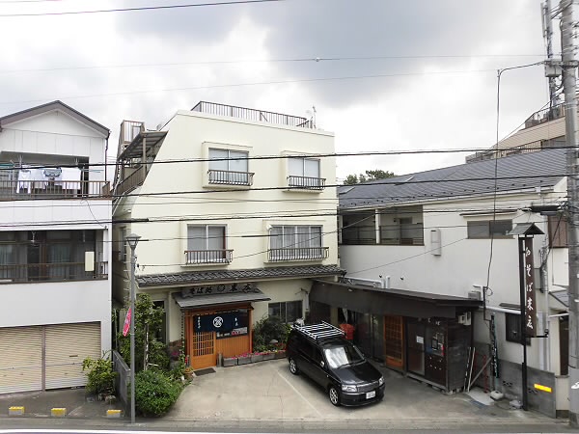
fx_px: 401
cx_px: 290
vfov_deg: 56.8
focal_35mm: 24
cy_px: 217
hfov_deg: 71.6
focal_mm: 4.3
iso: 100
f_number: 3.1
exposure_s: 1/1000
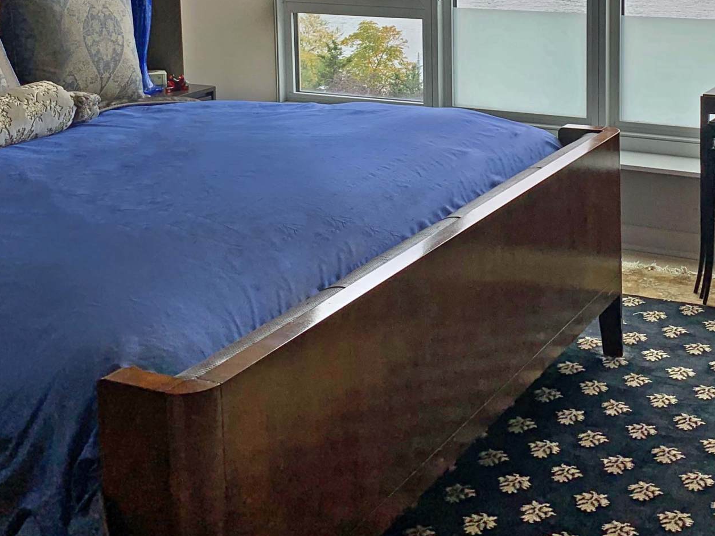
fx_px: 1177
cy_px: 47
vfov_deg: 24.9
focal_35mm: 57
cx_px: 480
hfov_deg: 33.5
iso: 25
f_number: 1.8
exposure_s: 1/306
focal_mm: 4.25
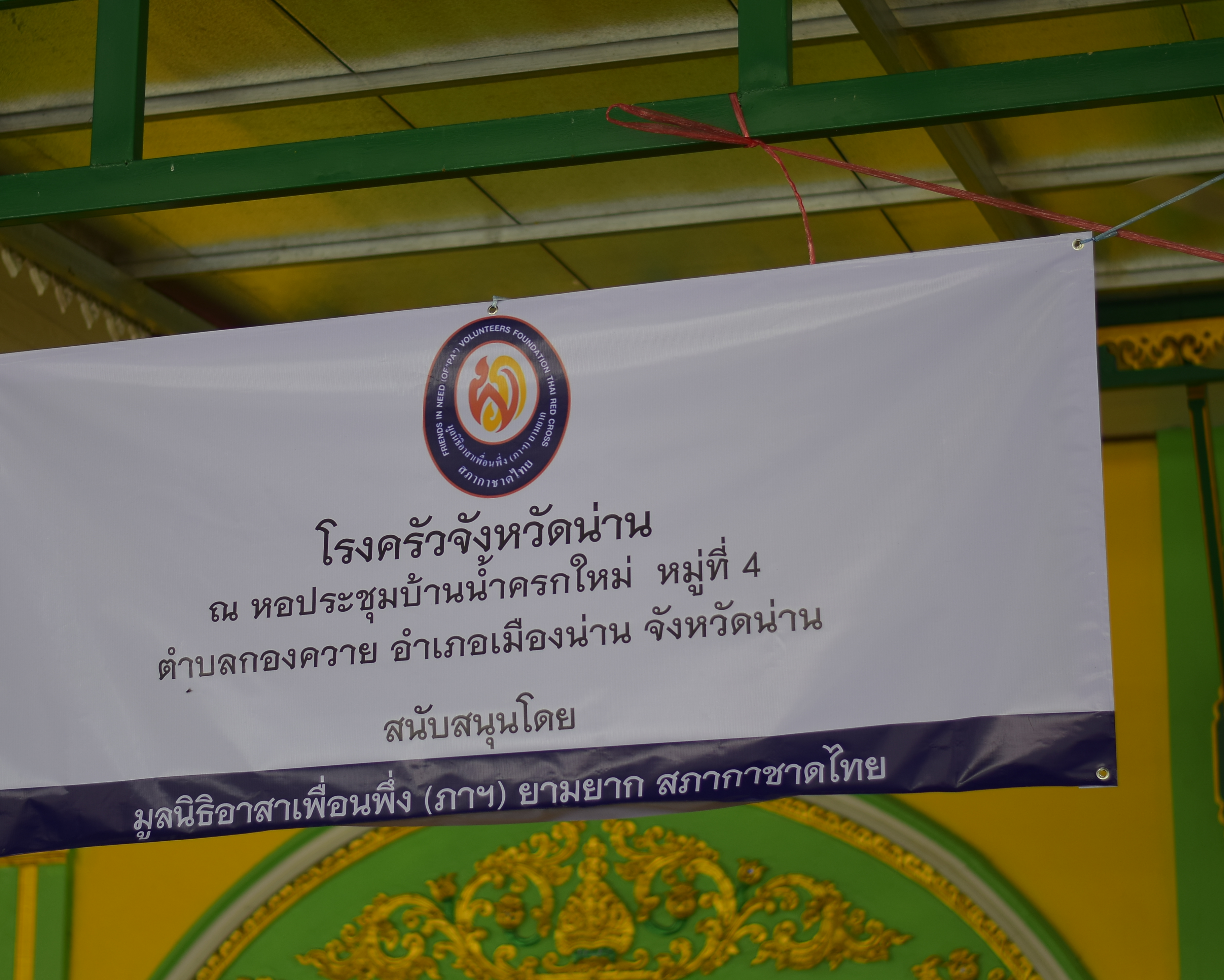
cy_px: 499
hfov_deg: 22.0
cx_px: 541
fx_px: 3152
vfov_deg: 17.7
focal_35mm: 87
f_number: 1.8
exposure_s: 1/500
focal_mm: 50
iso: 125
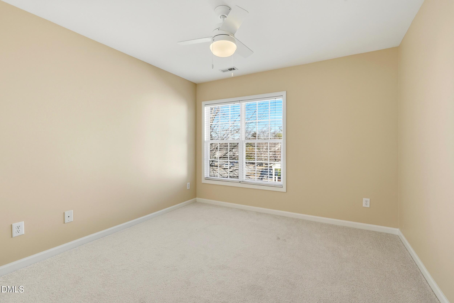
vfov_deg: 73.8
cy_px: 152
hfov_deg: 96.7
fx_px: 202
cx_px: 227
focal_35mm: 16
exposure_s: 1/2500
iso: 250
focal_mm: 16
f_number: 9
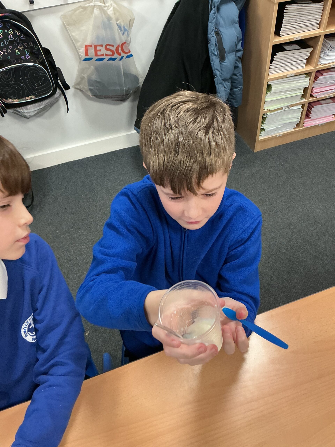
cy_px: 224
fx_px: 374
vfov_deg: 61.7
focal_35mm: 29
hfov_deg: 48.2
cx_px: 168
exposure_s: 1/60
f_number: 1.8
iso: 200
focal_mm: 3
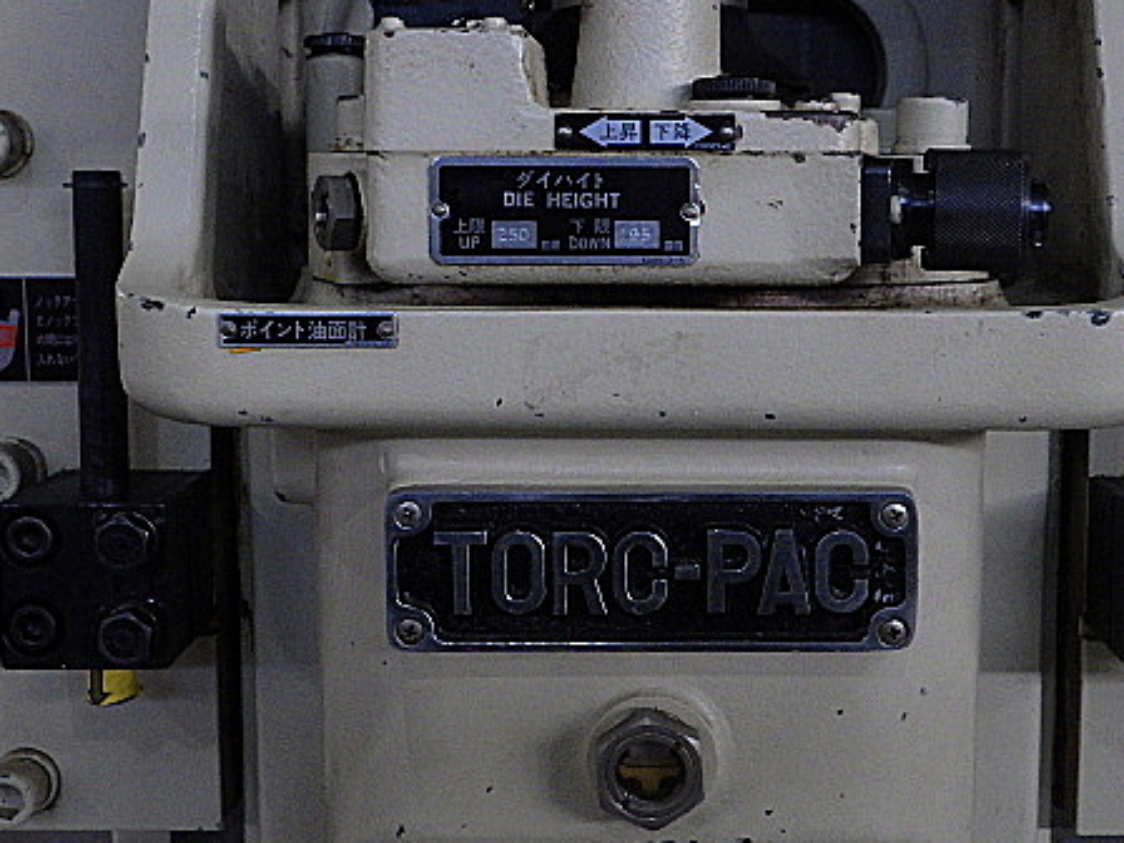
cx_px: 642
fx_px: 1299
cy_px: 271
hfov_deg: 46.7
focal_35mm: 40
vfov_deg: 35.6
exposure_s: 1/45
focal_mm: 5
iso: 200
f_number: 3.5
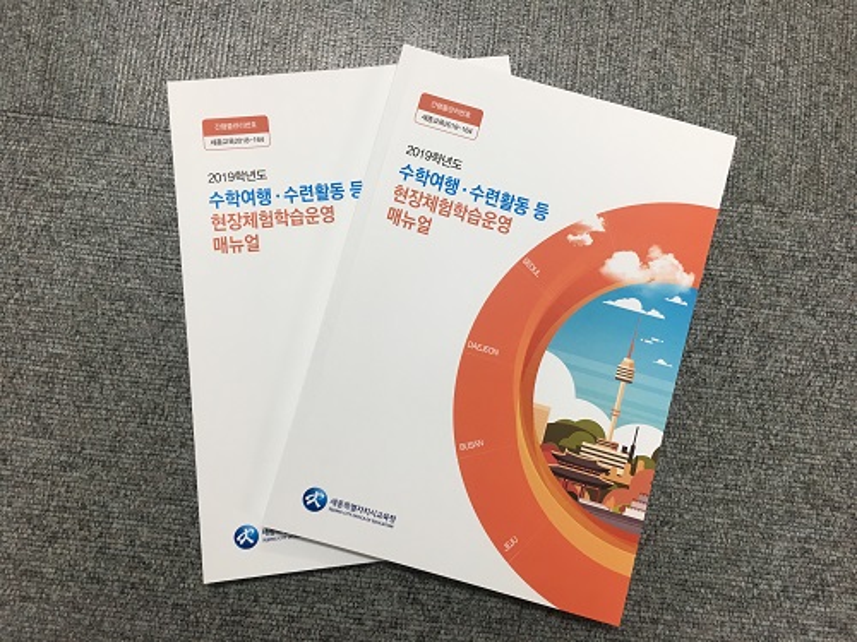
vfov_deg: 48.2
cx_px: 428
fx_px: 718
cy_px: 321
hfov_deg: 61.7
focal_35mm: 29
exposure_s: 1/30
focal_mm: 4.15
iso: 64
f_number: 2.2
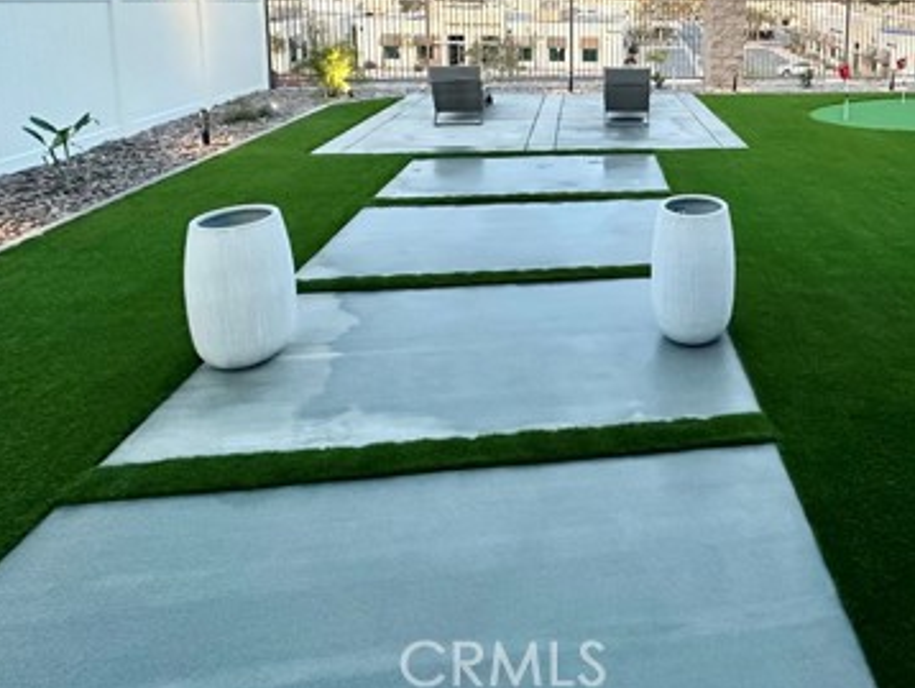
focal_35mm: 25
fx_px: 661
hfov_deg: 65.4
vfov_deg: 49.7
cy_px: 87
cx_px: 680
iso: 320
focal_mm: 2.22
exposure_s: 1/81
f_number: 2.2
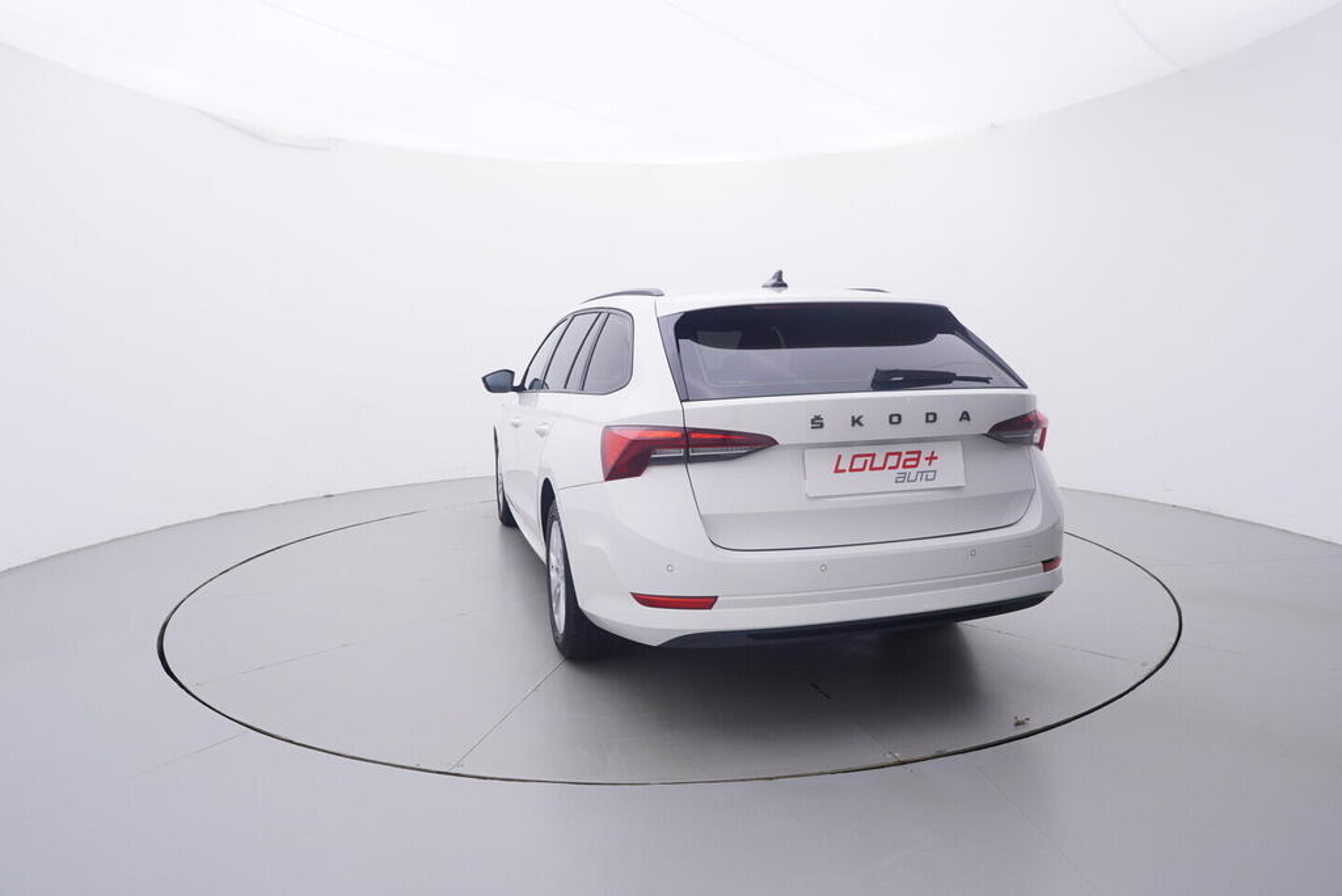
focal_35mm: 22
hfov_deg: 77.3
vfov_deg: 56.2
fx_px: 839
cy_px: 448
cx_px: 671
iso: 200
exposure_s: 1/80
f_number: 5
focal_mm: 15
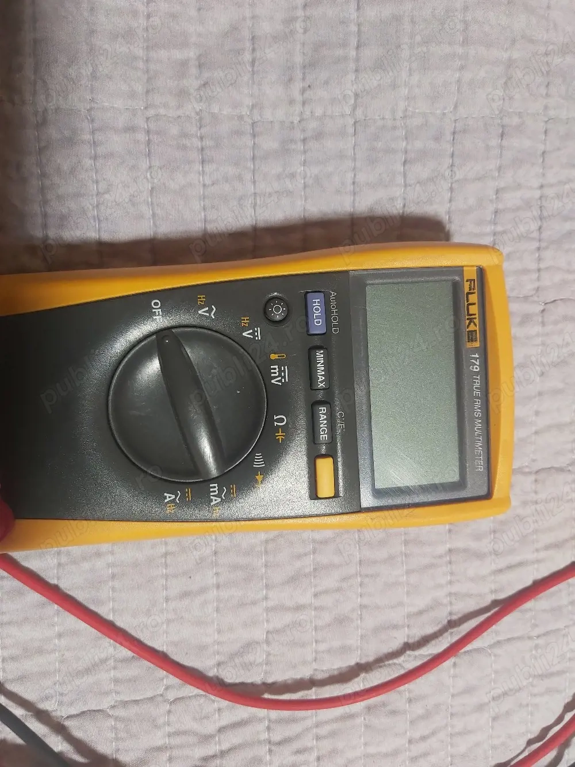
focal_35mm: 26
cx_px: 288
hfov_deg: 53.1
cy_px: 384
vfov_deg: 67.3
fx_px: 576
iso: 100
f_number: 1.7
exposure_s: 1/50
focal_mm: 3.92
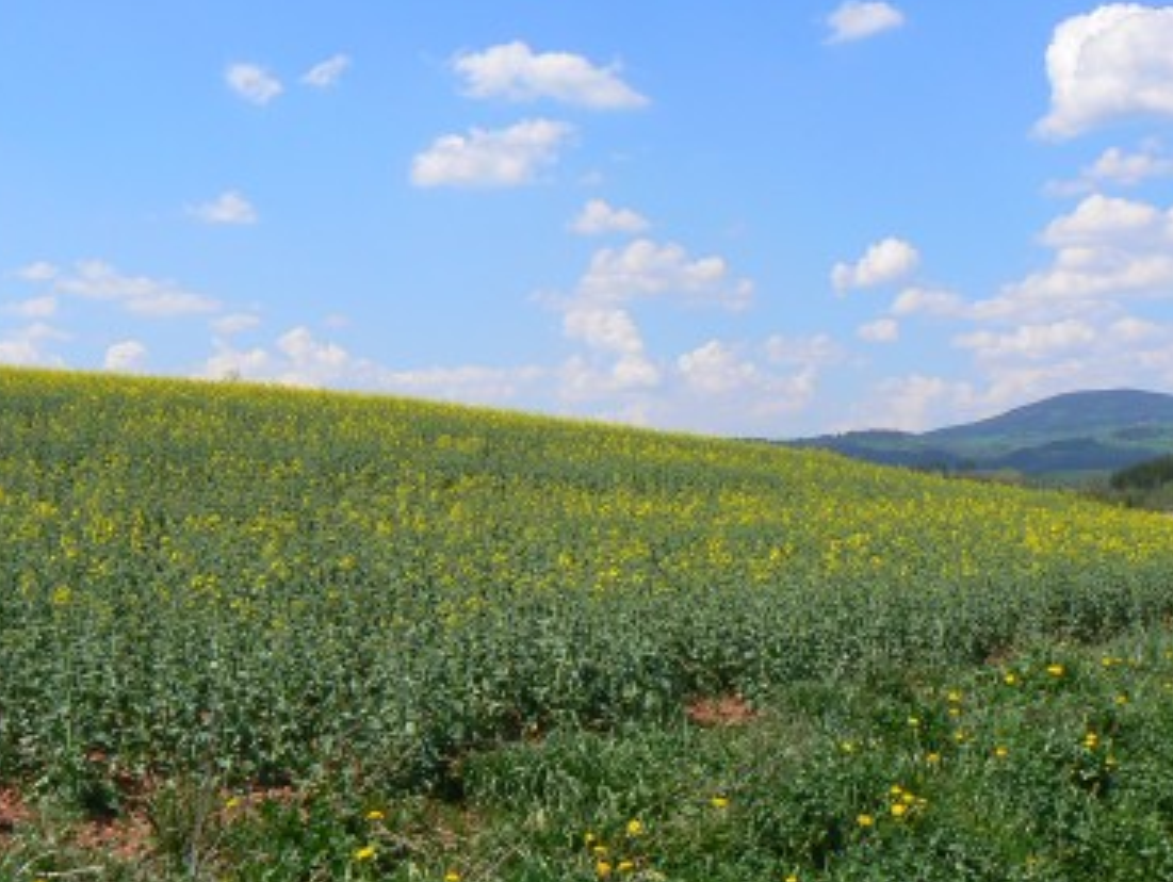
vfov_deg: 29.7
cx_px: 598
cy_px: 439
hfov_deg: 38.9
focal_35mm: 49
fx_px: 1662
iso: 80
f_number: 7.1
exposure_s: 1/500
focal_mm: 6
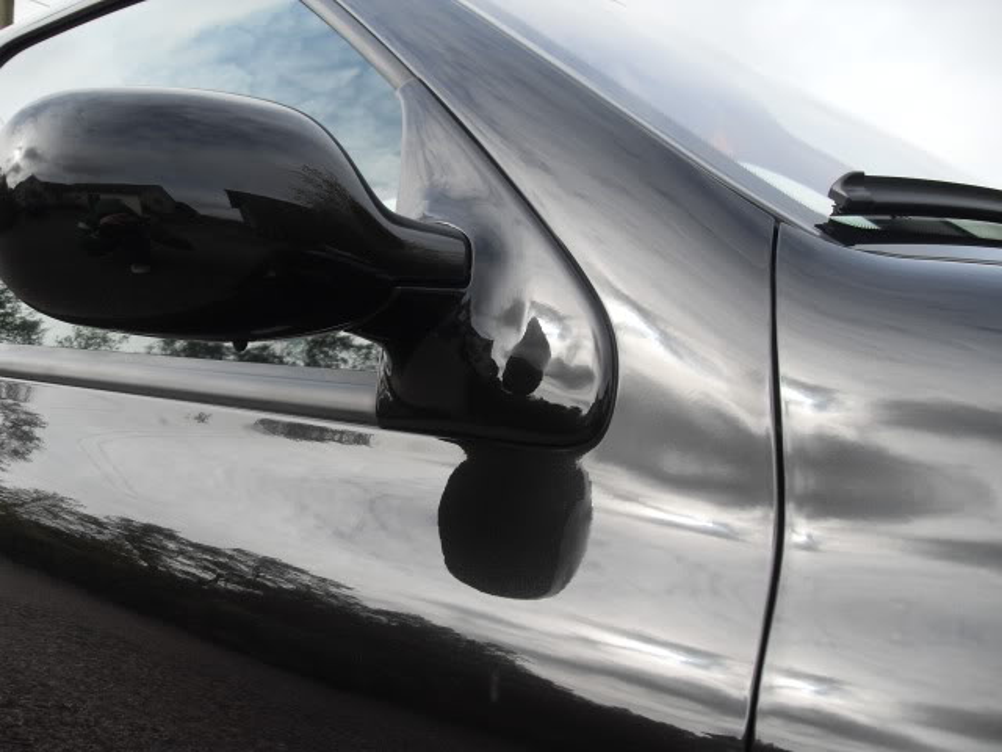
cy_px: 376
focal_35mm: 34
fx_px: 984
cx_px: 501
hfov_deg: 54.0
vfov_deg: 41.8
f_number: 7
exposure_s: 1/125
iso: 80
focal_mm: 6.3
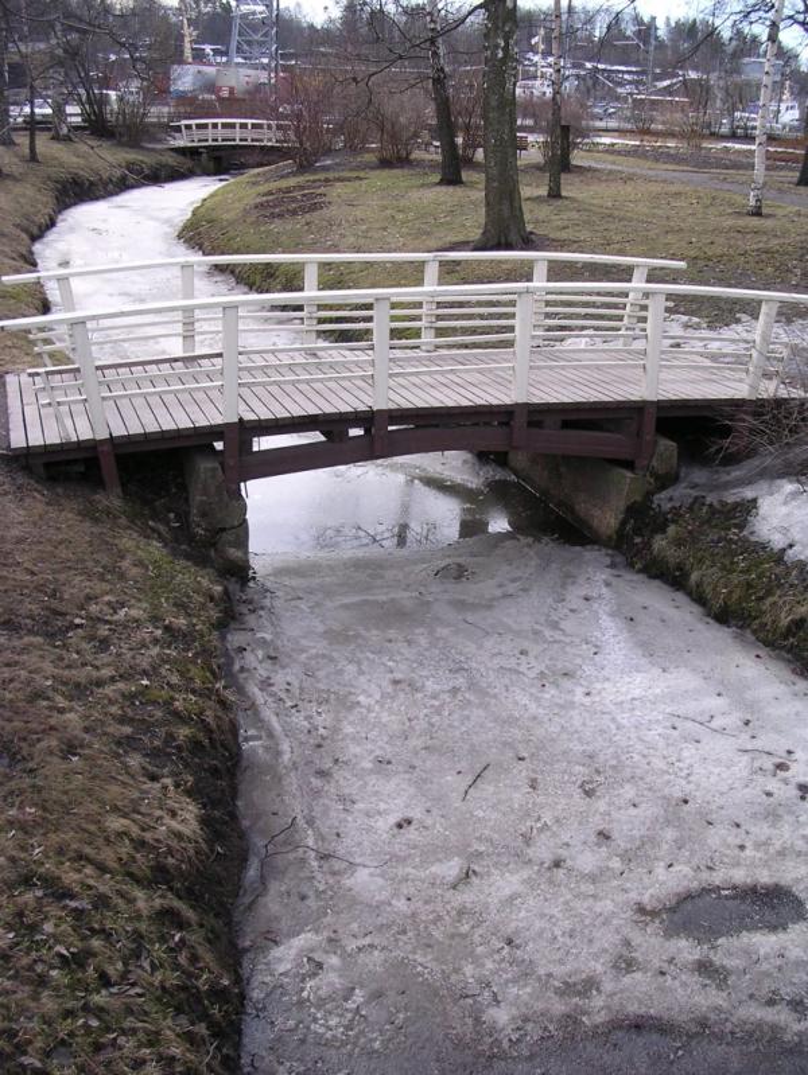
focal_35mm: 38
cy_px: 538
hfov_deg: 37.7
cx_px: 404
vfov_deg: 49.0
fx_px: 1182
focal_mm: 5.8
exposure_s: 1/302
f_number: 2.8
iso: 100
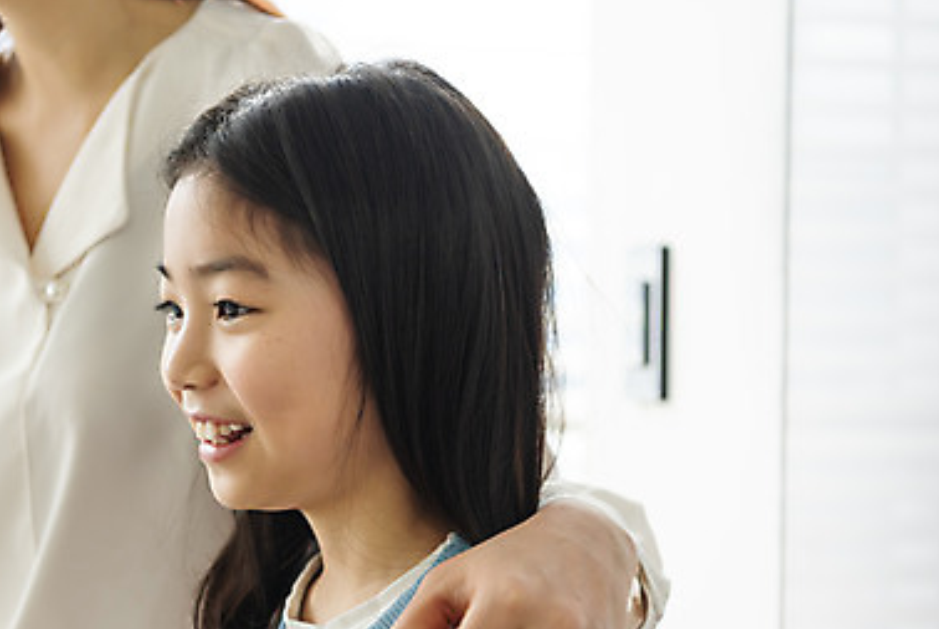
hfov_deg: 26.6
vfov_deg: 18.0
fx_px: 1985
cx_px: 416
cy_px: 390
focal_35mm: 76
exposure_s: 1/100
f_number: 2.8
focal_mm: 48
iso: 800
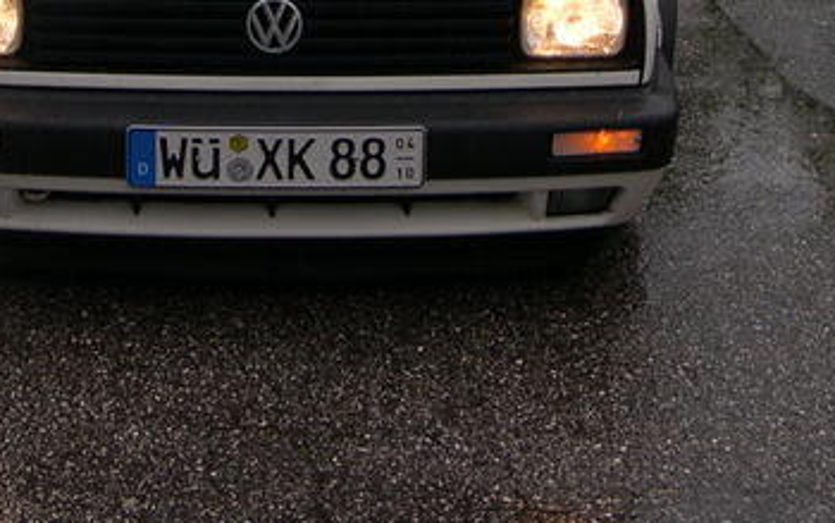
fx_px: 2094
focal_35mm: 92
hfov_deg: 22.3
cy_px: -181
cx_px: 184
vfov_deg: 13.6
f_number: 2.8
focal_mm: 8
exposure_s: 1/260
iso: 100
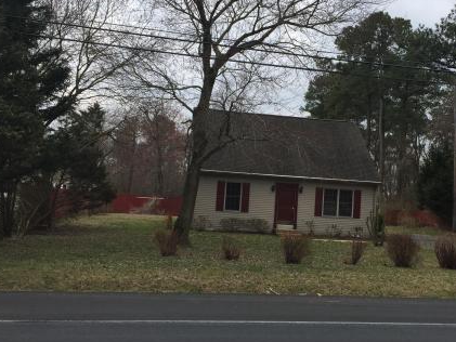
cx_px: 283
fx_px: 527
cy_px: 176
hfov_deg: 46.4
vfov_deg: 36.0
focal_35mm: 40
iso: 32
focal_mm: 4.15
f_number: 2.2
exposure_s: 1/1236
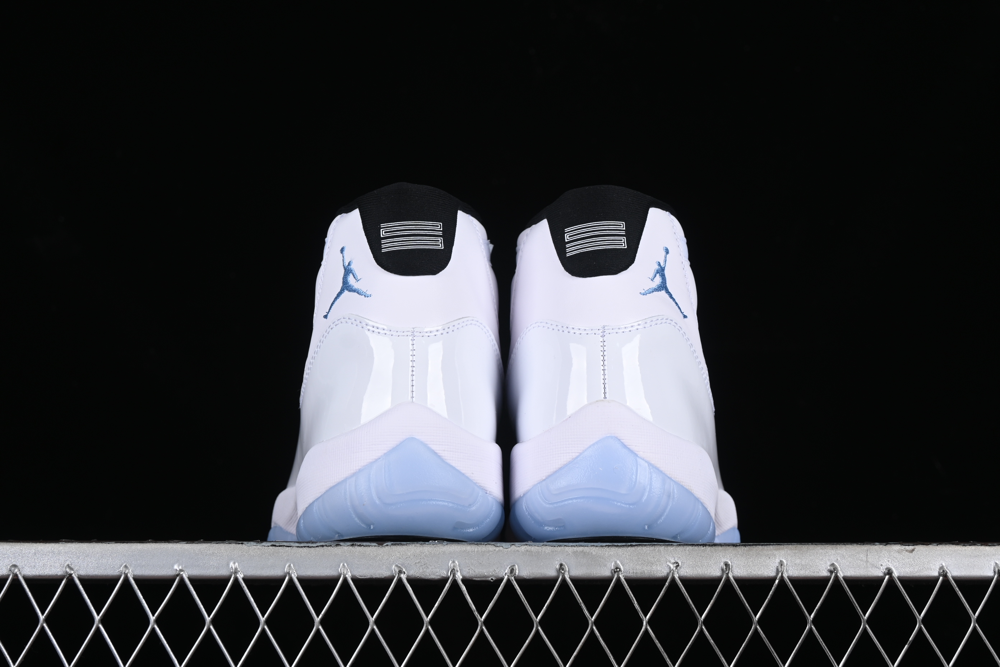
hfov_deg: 27.0
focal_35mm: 75
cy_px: 334
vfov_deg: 18.2
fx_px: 2083
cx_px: 500
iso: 160
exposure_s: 1/125
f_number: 8
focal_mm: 50
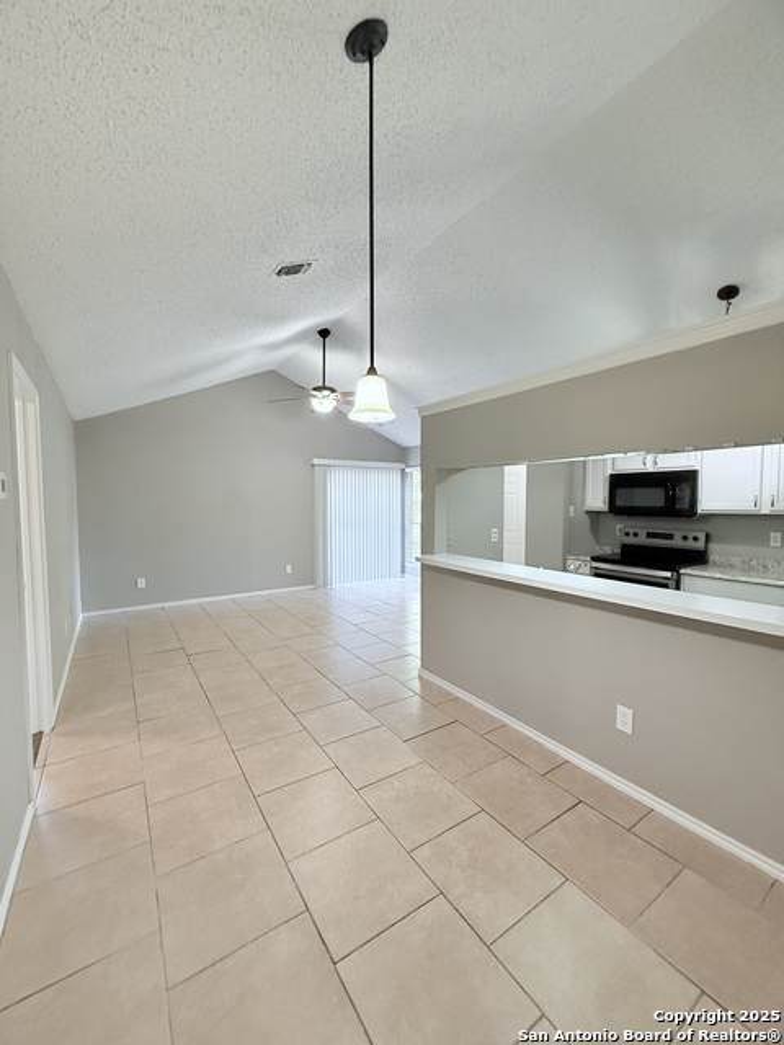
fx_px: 423
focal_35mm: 14
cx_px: 392
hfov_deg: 85.7
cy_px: 522
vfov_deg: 102.1
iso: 500
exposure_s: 1/120
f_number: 2.2
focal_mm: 2.22
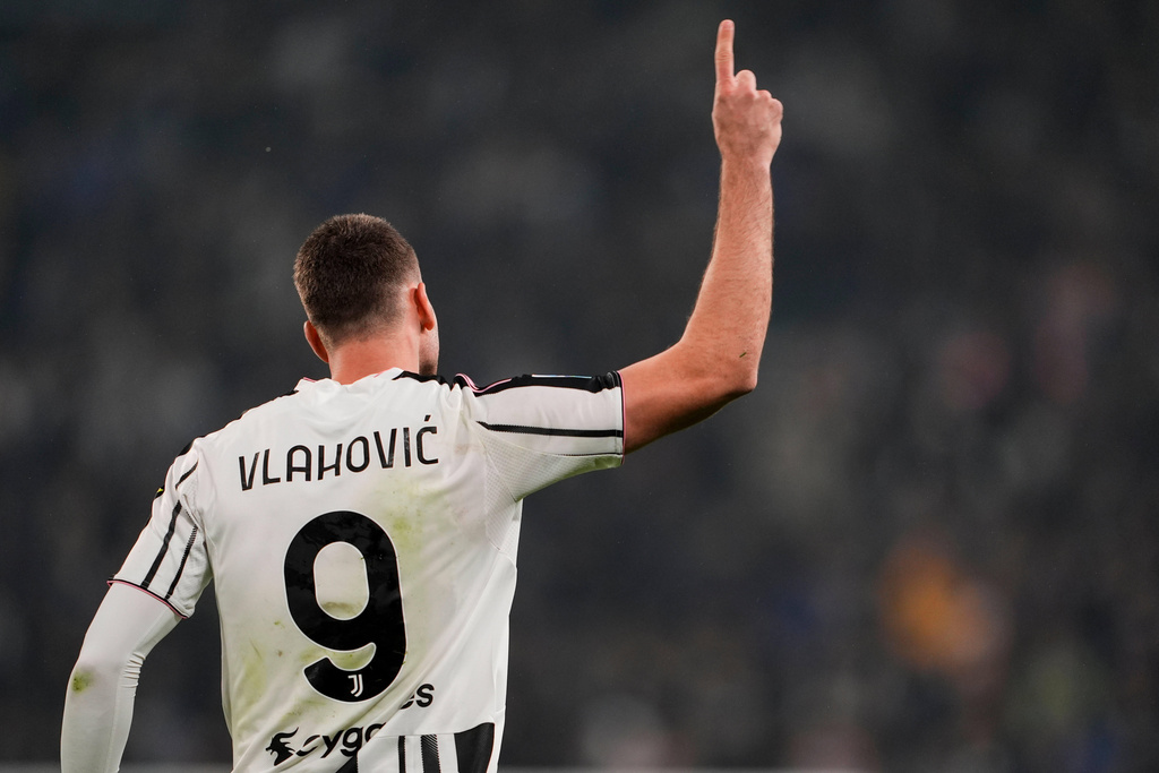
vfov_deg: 3.4
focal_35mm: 400
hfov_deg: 5.2
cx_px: 580
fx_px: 12879
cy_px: 386
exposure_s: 1/1600
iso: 1600
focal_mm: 400
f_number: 2.8
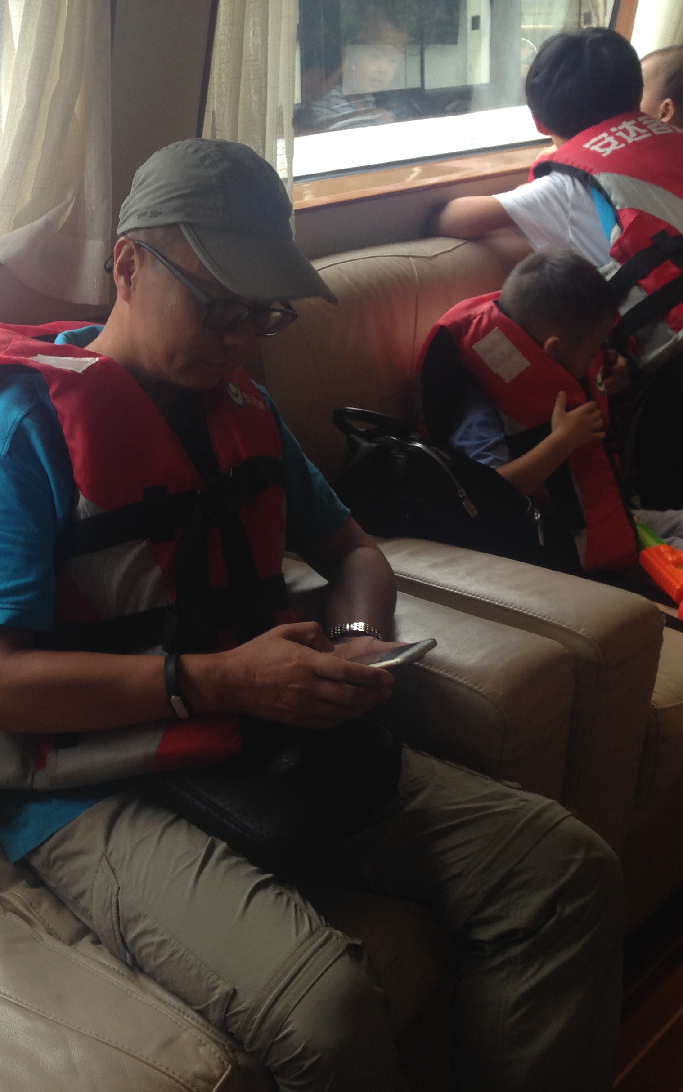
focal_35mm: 47
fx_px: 1400
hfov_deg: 26.3
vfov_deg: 42.6
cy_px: 547
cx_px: 42
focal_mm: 4.12
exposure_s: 1/40
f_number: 2.4
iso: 50
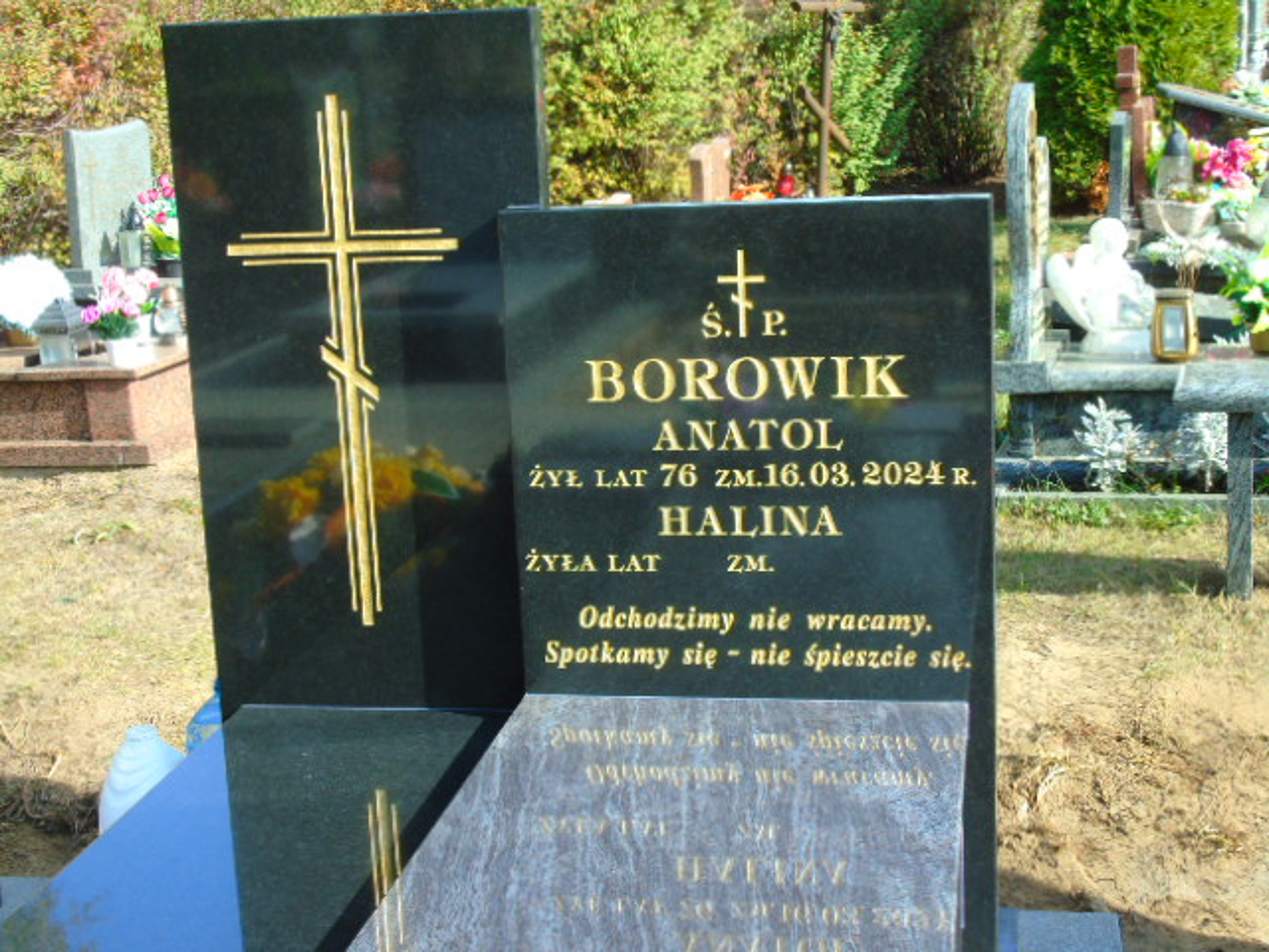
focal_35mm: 54
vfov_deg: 27.0
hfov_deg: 35.5
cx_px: 634
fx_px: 1980
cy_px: 476
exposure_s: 1/125
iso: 80
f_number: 4.3
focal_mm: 9.6
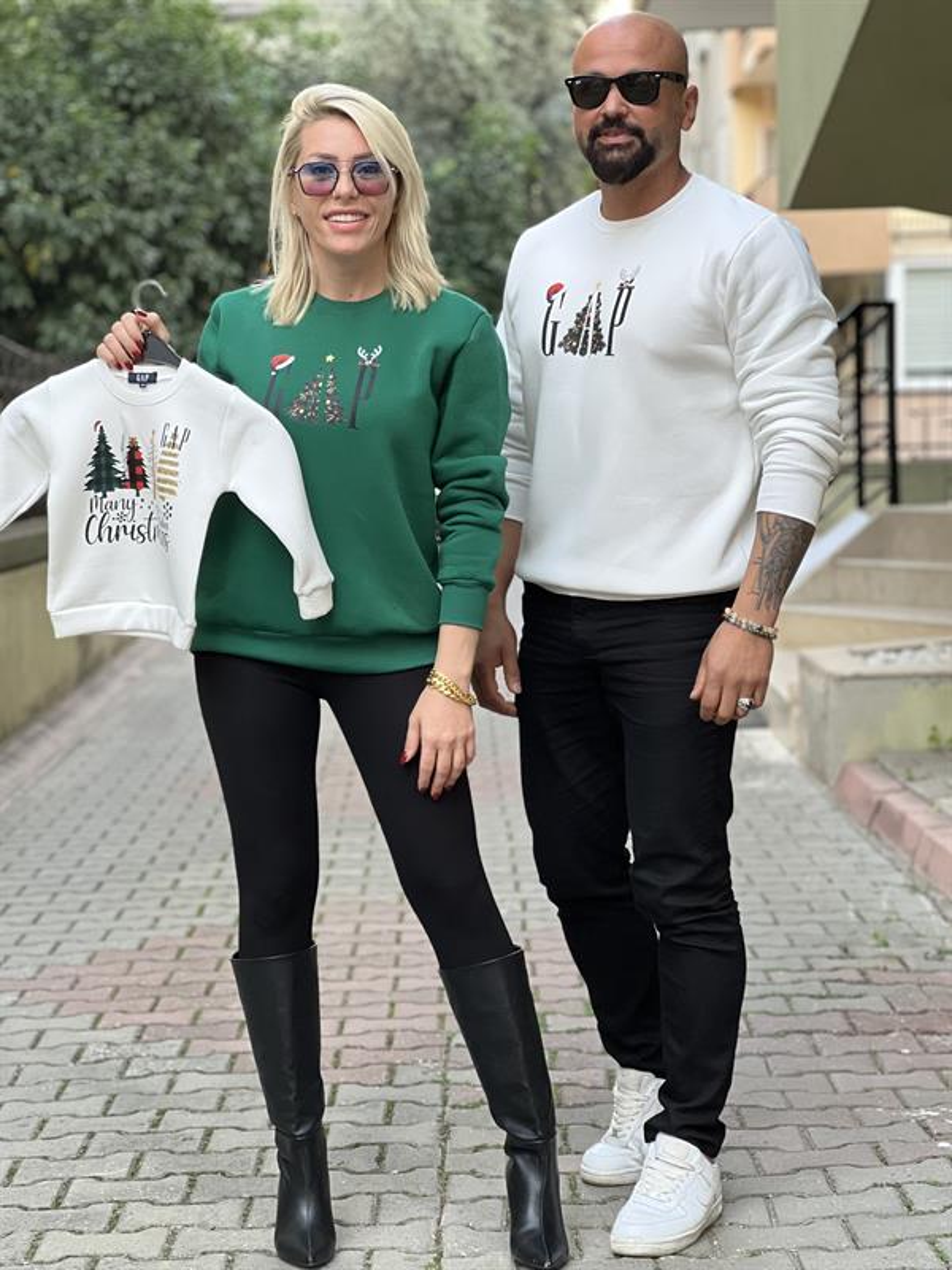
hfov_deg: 19.1
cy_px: 635
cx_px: 476
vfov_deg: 25.3
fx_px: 2824
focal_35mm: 77
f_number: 2.8
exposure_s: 1/121
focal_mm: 9
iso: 160
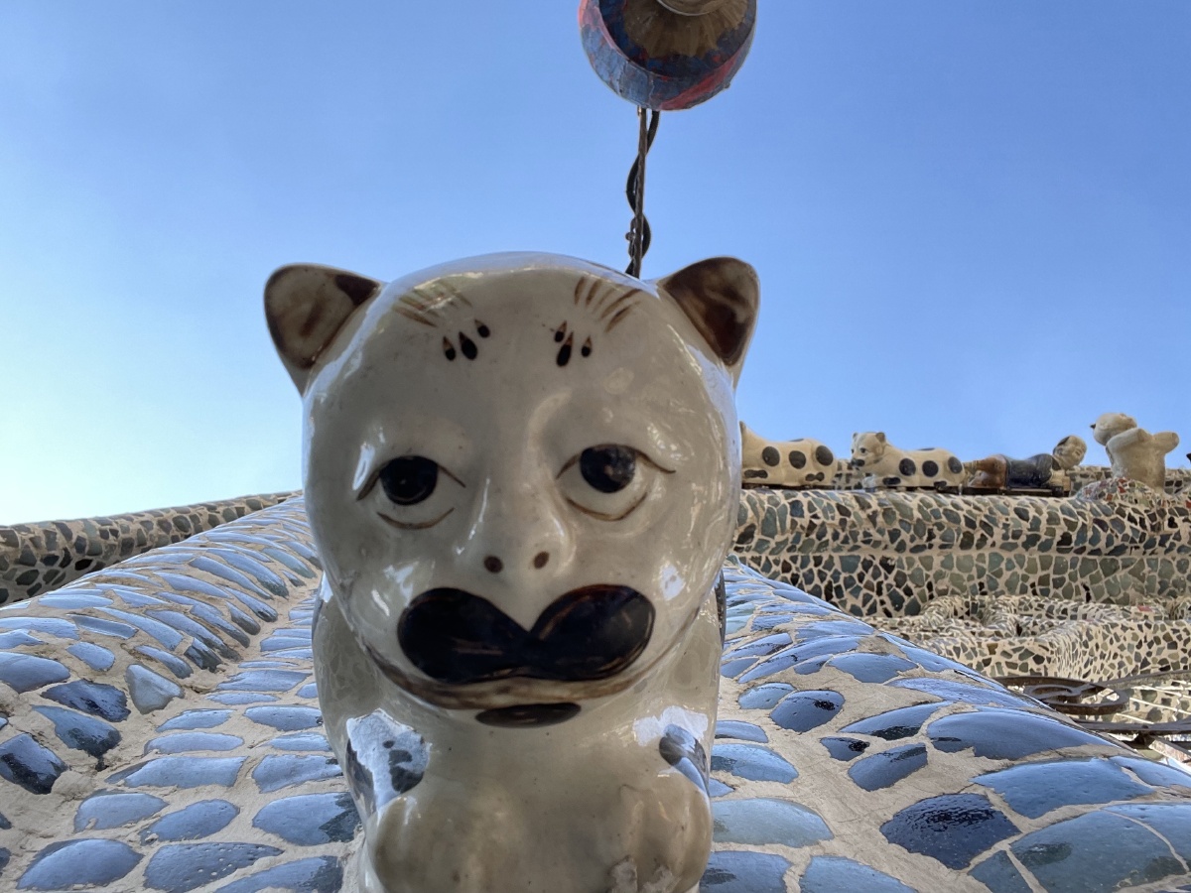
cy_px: 446
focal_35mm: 30
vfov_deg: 46.8
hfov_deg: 60.0
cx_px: 596
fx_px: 1032
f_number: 2.2
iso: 32
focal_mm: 2.71
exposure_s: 1/122
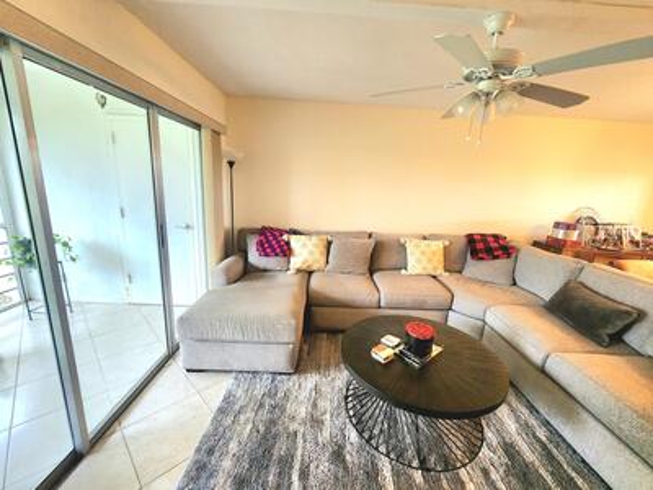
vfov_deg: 89.9
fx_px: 245
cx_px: 326
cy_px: 245
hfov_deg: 106.2
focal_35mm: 13
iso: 125
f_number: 2.2
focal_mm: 2.2
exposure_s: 1/60.2
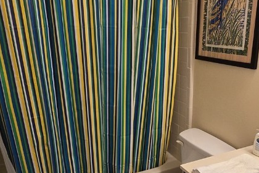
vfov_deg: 39.3
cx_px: 154
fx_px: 237
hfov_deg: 56.8
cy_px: 120
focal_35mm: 33
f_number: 2.2
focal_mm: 2.2
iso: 500
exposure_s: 1/60
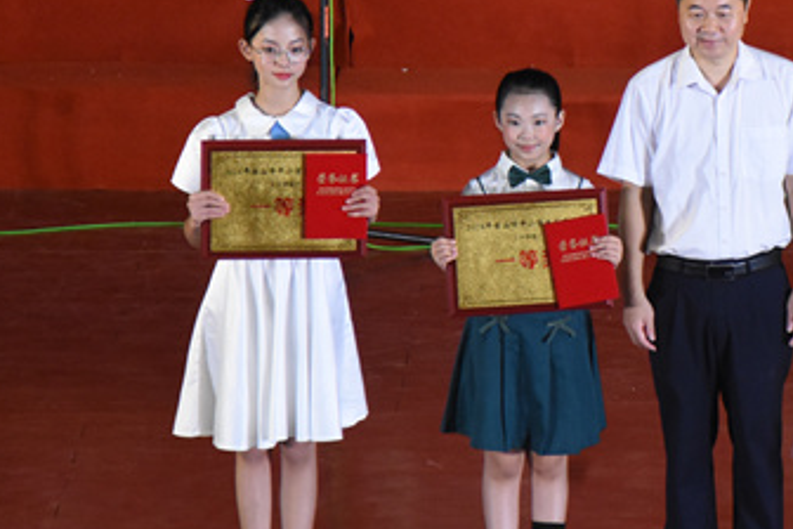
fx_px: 11013
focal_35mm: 500
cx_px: 774
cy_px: 177
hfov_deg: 4.1
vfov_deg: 2.7
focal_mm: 160
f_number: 8
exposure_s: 1/200
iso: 2500
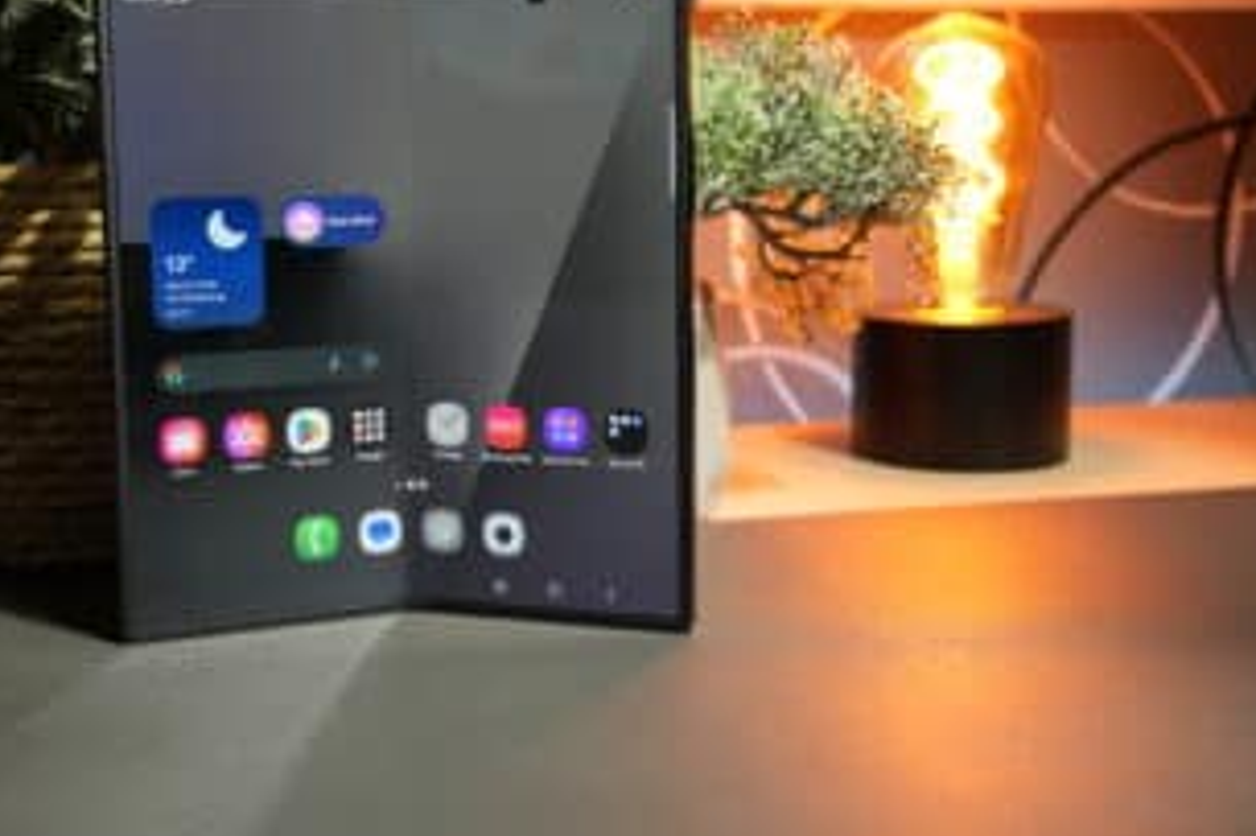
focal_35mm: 46
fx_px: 1604
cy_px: 317
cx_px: 523
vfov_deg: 29.1
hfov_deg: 42.6
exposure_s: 1/40
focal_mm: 36
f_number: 8
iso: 640
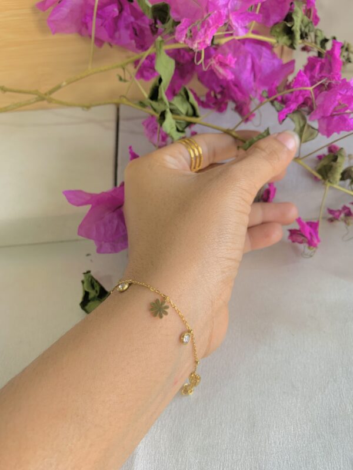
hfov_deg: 53.1
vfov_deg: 67.3
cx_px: 176
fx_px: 354
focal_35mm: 26
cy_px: 235
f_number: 1.8
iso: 50
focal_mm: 4.25
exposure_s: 1/50
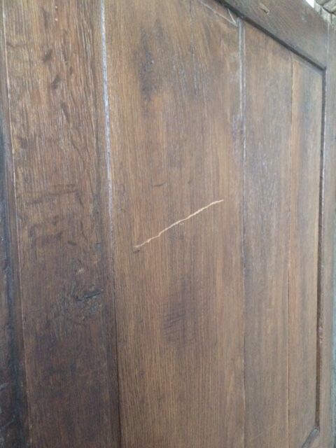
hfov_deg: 48.2
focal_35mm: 29
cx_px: 168
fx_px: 375
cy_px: 224
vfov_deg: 61.7
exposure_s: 1/17
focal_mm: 4.15
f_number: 2.2
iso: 400
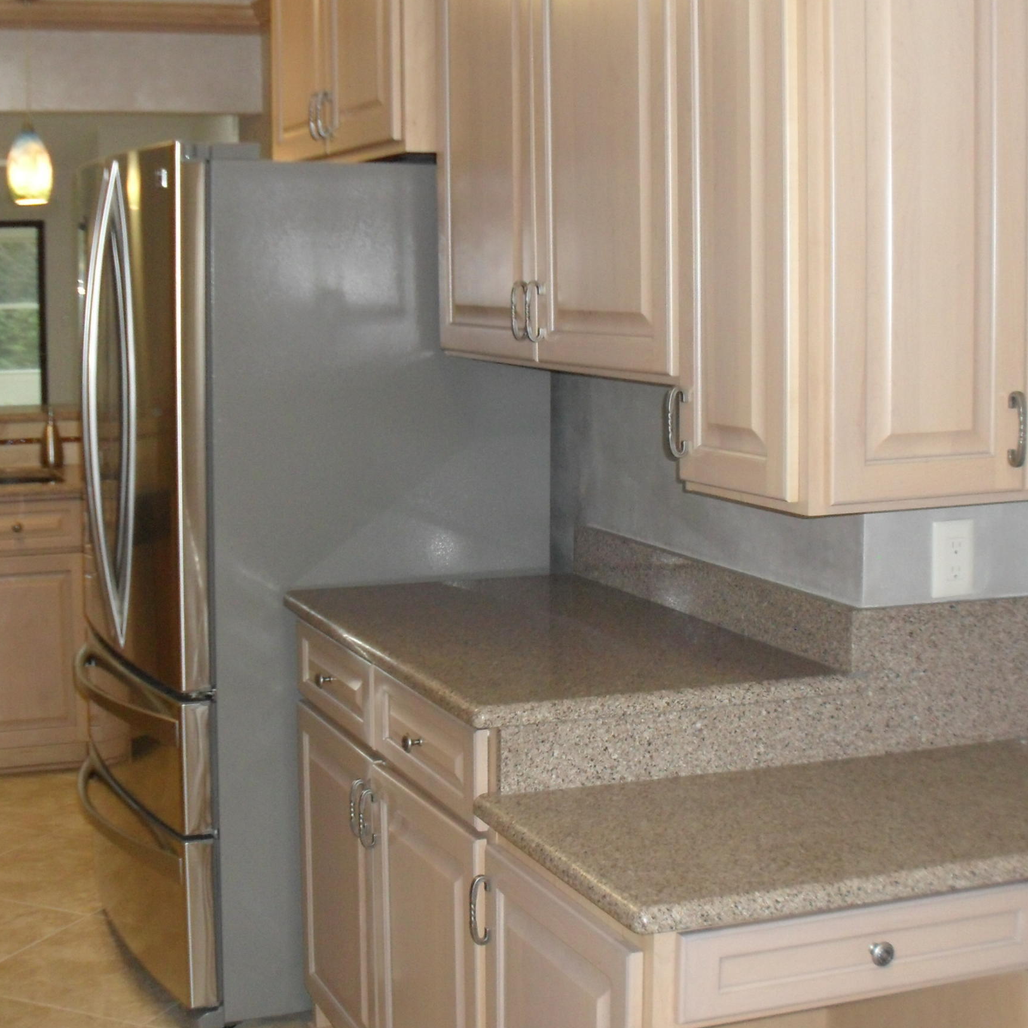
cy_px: 474
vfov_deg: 31.6
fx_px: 1814
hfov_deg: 31.6
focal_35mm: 54
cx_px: 518
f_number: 3.2
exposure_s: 1/45
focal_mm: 6.3
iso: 200
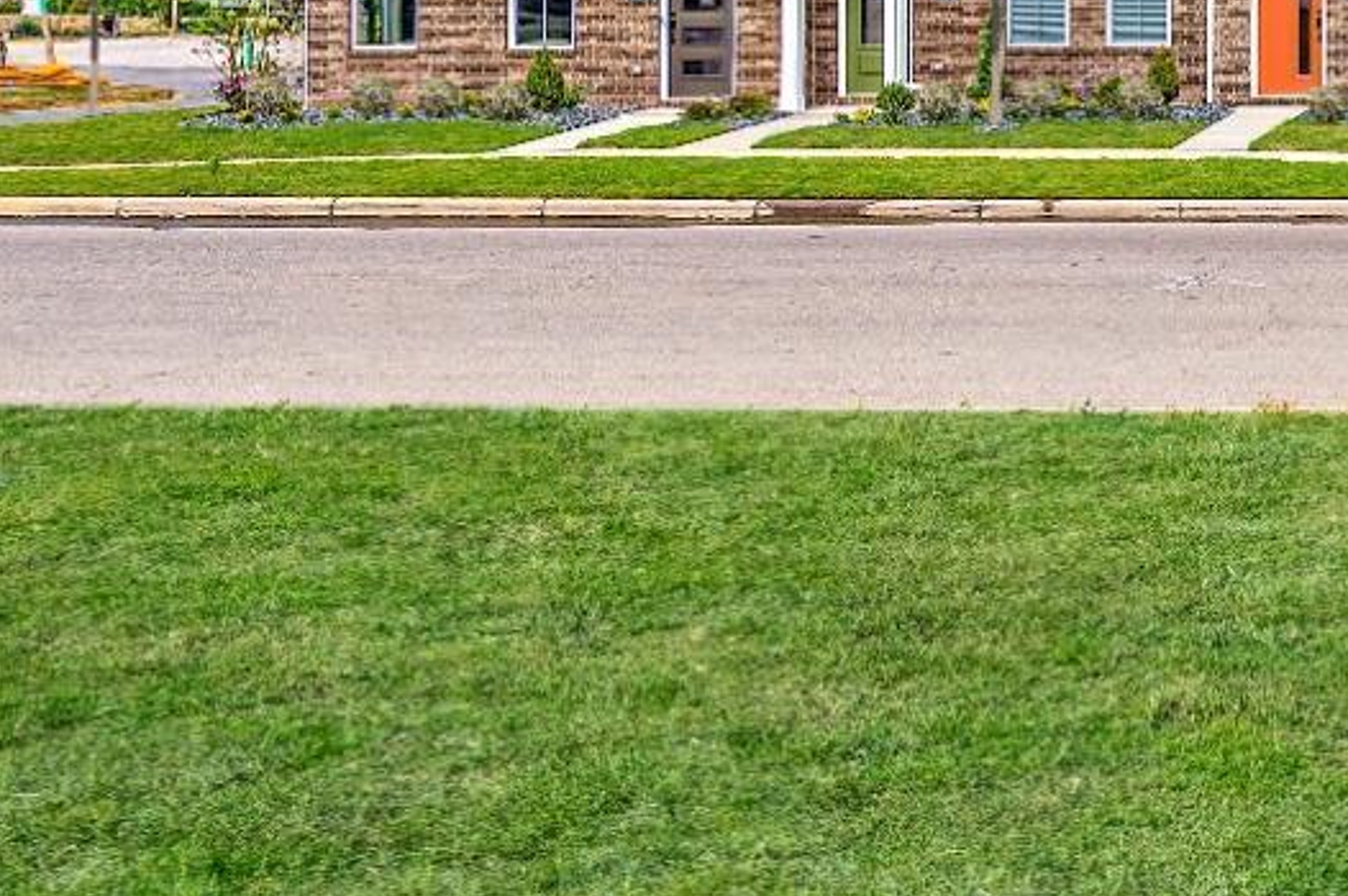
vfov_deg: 22.3
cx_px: 1855
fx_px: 2133
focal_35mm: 57
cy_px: -113
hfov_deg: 27.6
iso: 100
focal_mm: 20
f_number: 8
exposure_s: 1/500
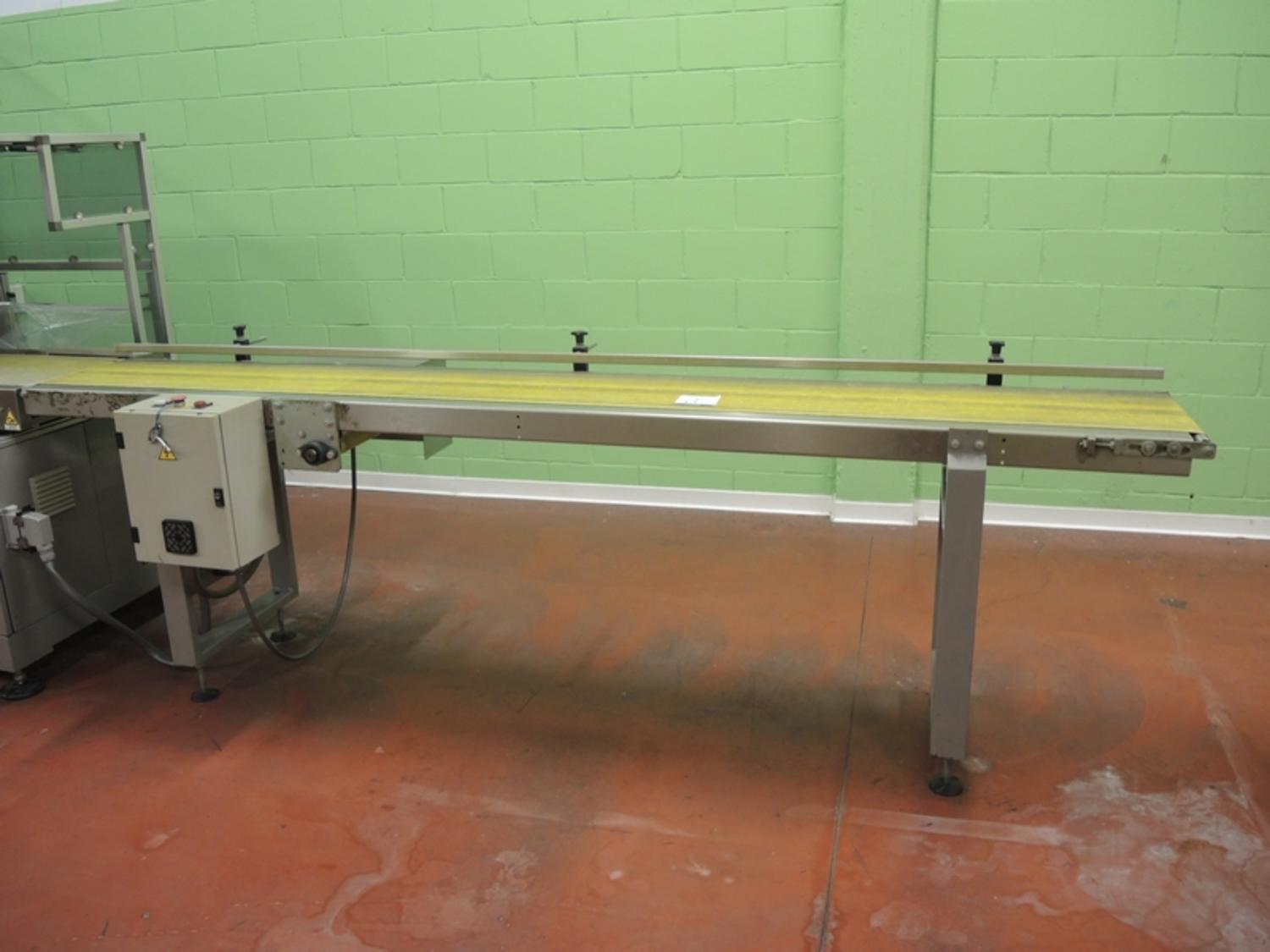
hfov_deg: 63.4
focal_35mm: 28
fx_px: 1027
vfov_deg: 49.7
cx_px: 635
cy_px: 476
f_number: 2
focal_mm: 6
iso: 400
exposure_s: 1/30
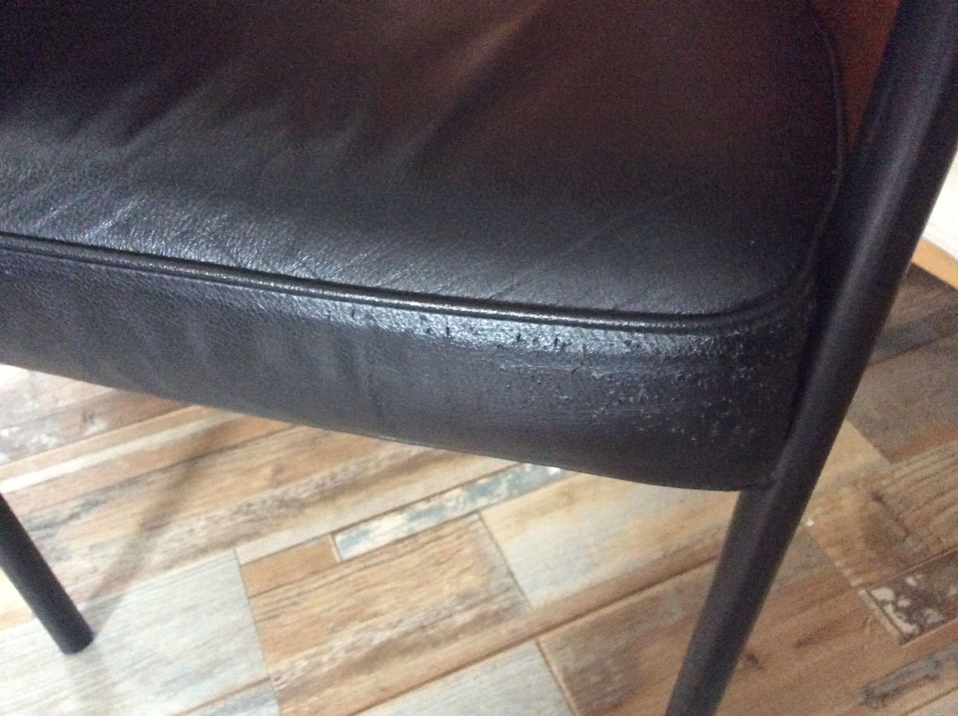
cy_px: 358
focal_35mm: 32
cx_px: 479
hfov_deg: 56.9
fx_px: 884
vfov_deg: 44.1
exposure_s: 1/17
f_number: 2.4
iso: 500
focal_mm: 3.3
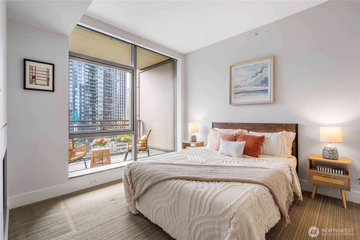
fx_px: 160
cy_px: 120
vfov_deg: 73.7
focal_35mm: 16
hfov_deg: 96.7
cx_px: 180
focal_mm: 16
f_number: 11
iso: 100
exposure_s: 1/10
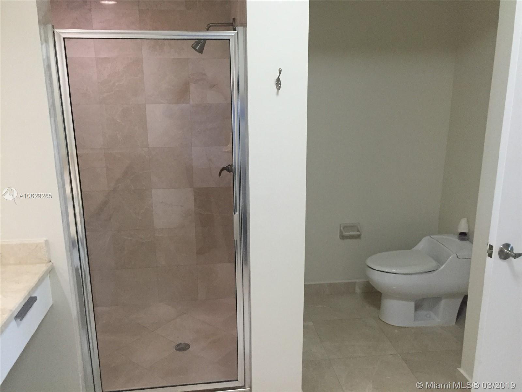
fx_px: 437
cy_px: 196
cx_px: 261
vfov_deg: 48.2
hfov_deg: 61.7
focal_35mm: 29
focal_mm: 4.15
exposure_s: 1/30
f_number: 2.2
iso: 160
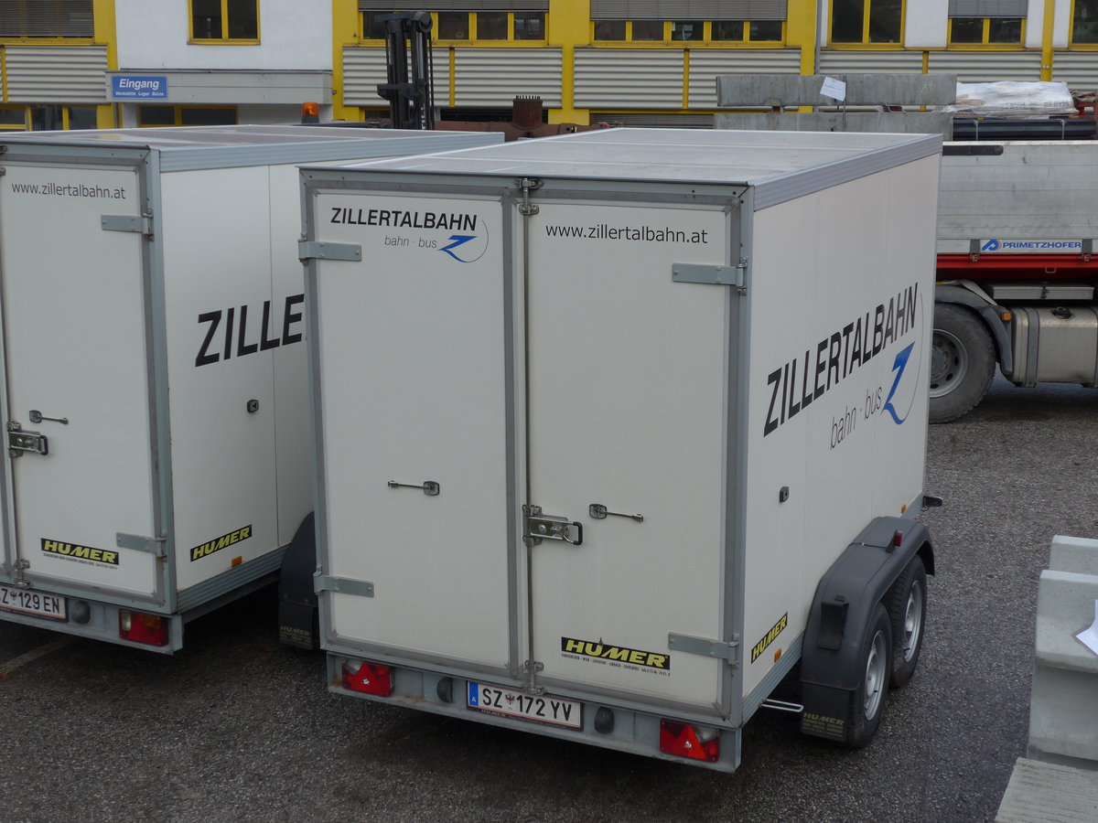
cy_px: 412
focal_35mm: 49
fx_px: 1554
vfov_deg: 29.7
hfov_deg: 38.9
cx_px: 549
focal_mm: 10.1
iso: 80
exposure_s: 1/500
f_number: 3.2
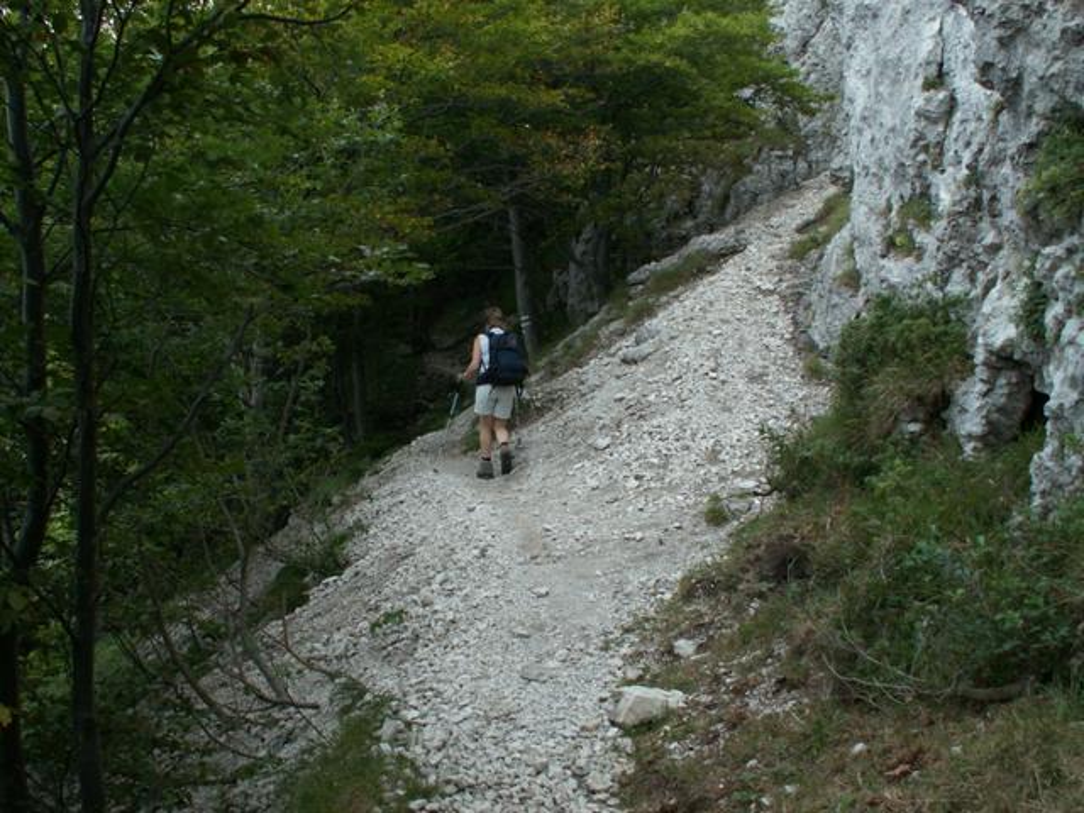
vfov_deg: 40.7
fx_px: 1096
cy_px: 406
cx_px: 542
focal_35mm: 35
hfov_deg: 52.6
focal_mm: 5.86
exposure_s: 1/40
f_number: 4
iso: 50
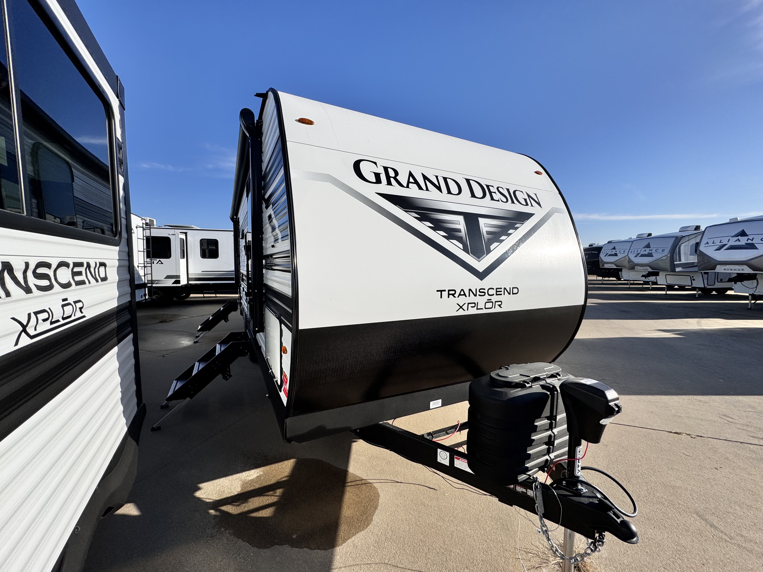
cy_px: 286
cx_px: 382
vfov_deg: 85.7
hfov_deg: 102.1
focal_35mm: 14
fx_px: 309
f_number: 2.2
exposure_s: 1/3247
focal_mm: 2.22
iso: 50
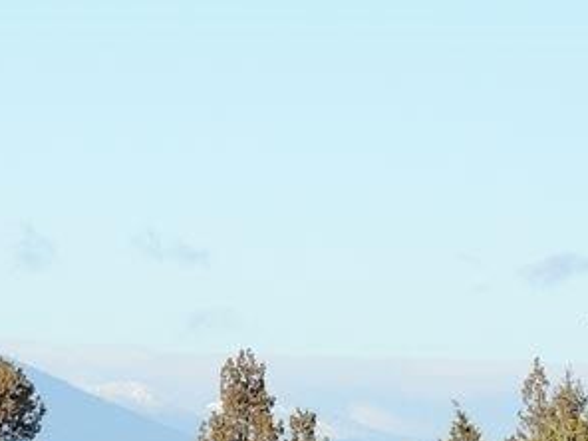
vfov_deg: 1.9
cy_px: 662
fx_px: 13215
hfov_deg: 2.5
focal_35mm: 778
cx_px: -75
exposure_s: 1/500
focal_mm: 40.1
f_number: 4.6
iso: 100
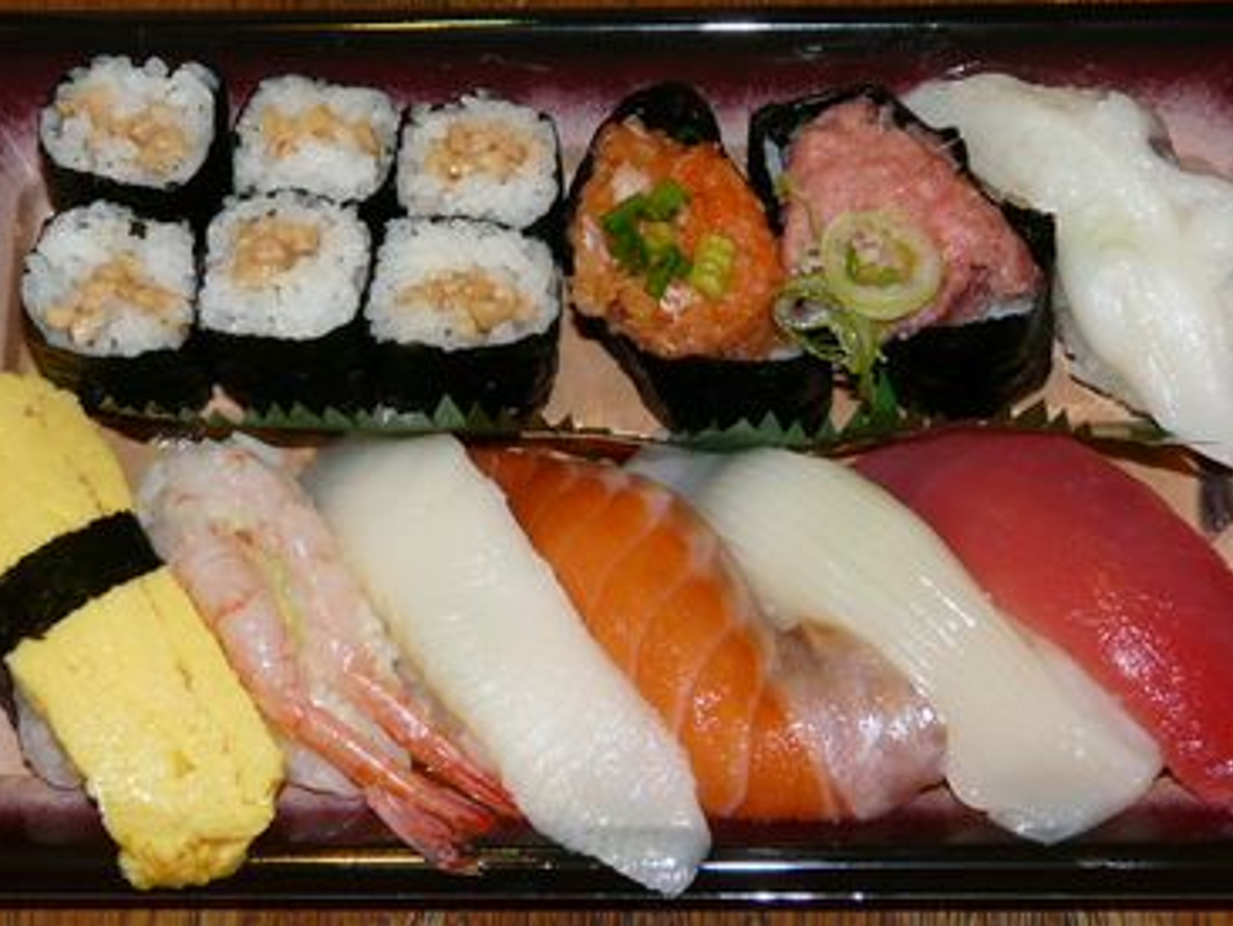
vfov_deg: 14.4
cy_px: 463
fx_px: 3671
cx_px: 616
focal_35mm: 103
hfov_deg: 19.1
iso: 100
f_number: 3.2
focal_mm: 10.5
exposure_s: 1/25
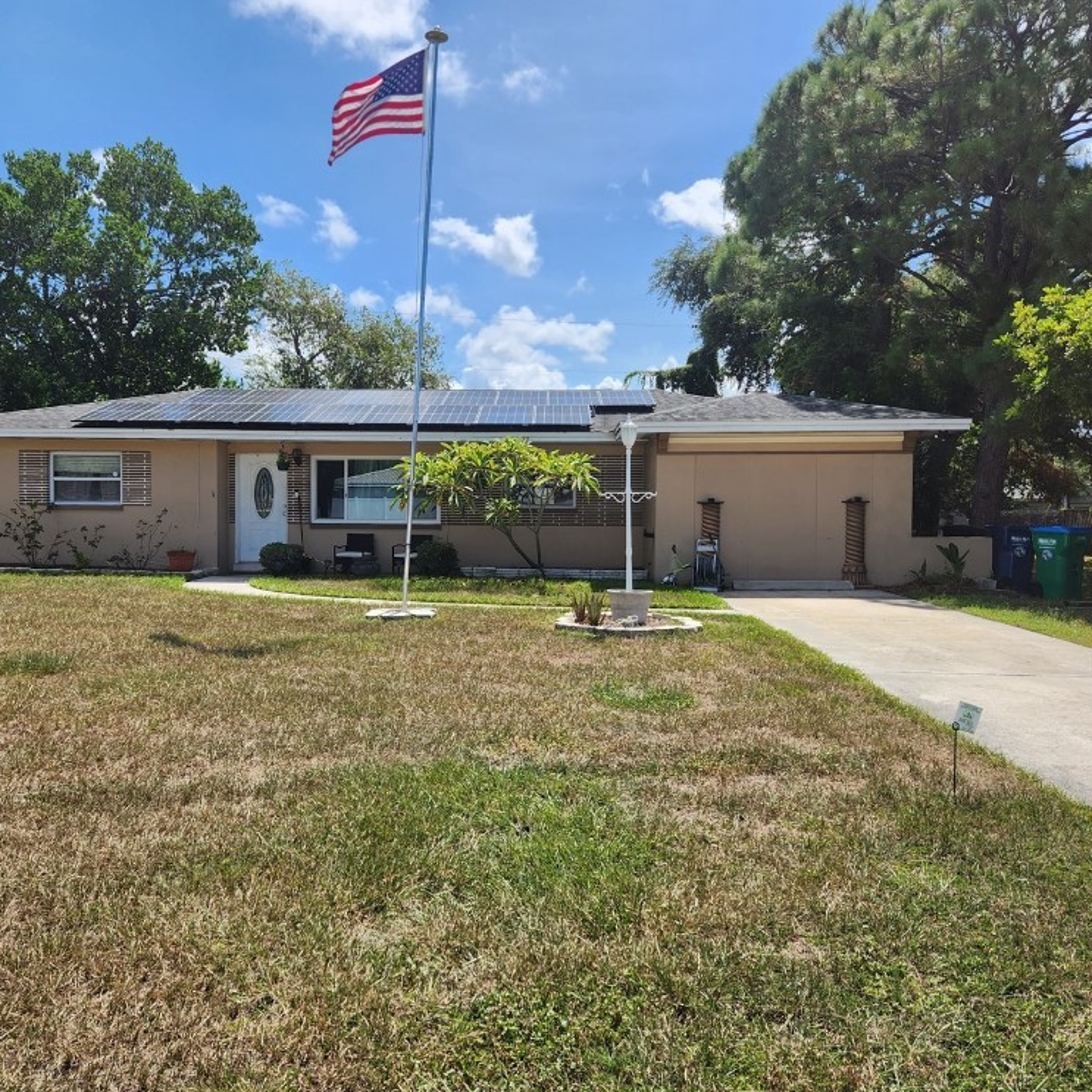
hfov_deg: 57.2
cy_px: 539
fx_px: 999
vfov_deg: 57.3
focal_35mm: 28
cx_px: 506
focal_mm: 5.4
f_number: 1.8
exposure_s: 1/1636
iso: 20
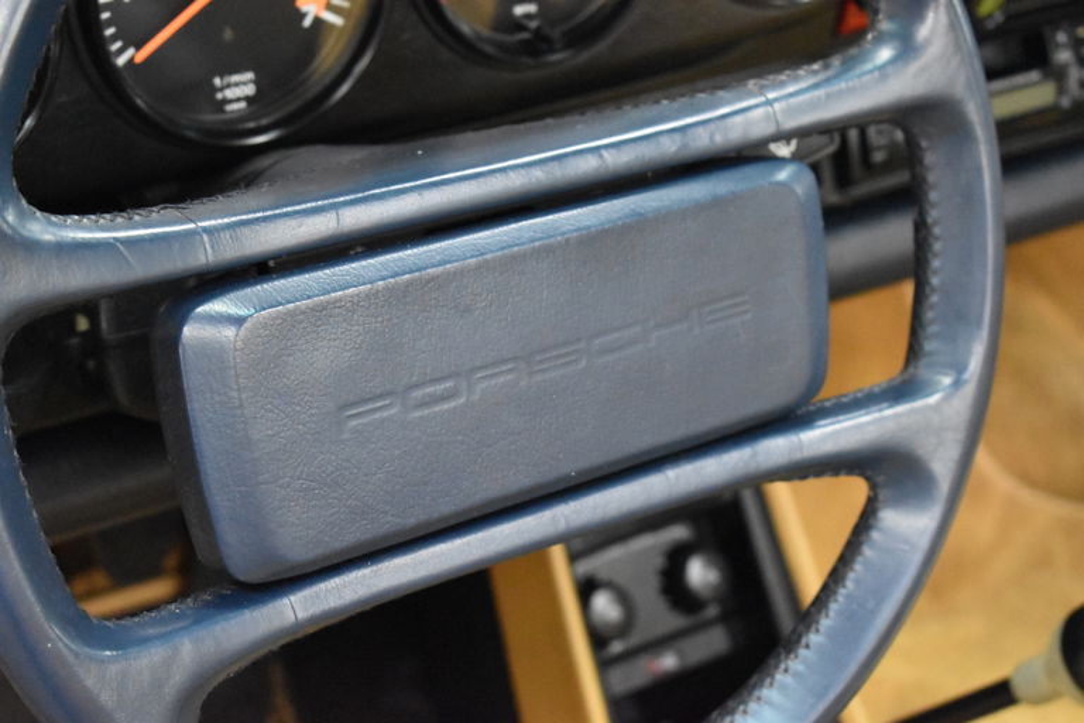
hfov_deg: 26.0
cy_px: 362
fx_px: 2348
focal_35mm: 78
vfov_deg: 17.5
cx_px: 542
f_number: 5.6
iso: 8000
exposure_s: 1/80
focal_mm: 52
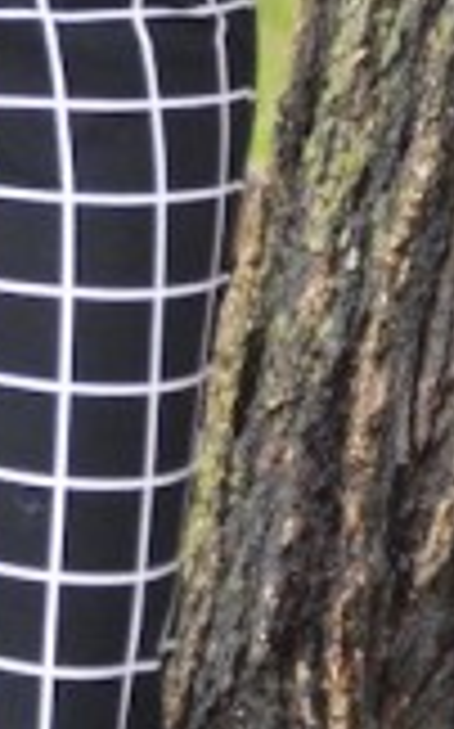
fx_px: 15350
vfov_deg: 2.7
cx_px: -479
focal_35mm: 774
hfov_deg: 1.7
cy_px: -90
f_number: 4.5
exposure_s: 1/100
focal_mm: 80
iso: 400
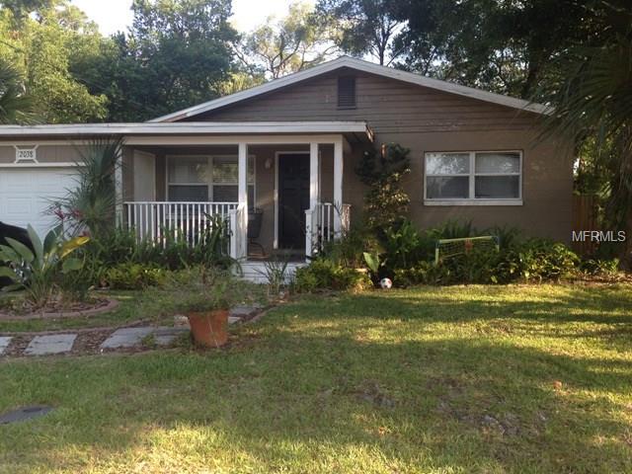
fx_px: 602
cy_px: 237
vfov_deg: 42.9
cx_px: 316
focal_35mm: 33
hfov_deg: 55.4
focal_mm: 4.12
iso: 50
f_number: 2.4
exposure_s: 1/228
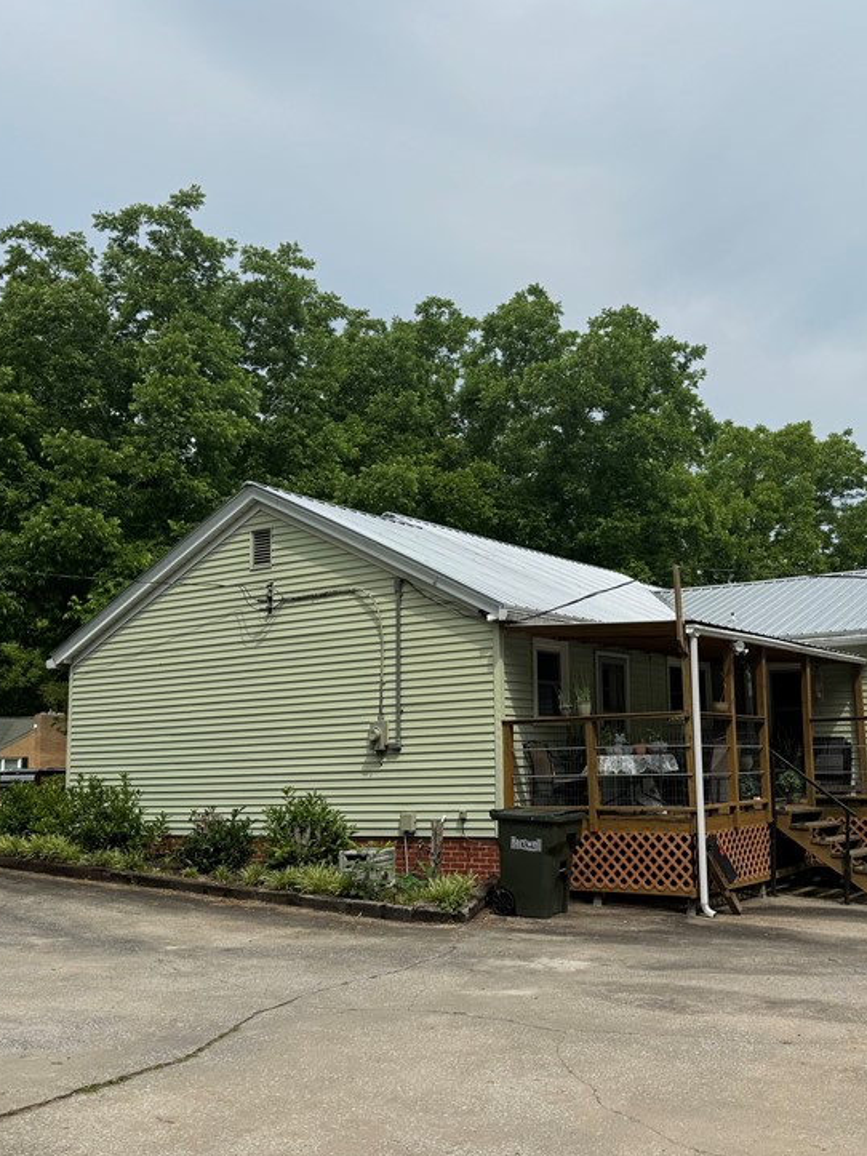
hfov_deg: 41.3
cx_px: 565
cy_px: 598
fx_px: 1136
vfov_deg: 54.0
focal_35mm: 34
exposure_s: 1/7092
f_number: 1.78
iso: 80
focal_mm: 6.76
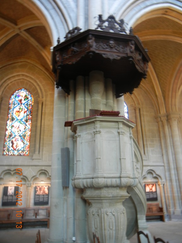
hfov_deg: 46.8
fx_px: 210
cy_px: 122
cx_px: 91
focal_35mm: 30
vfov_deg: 60.0
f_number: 3.5
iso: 200
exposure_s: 1/1.5
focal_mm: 5.4
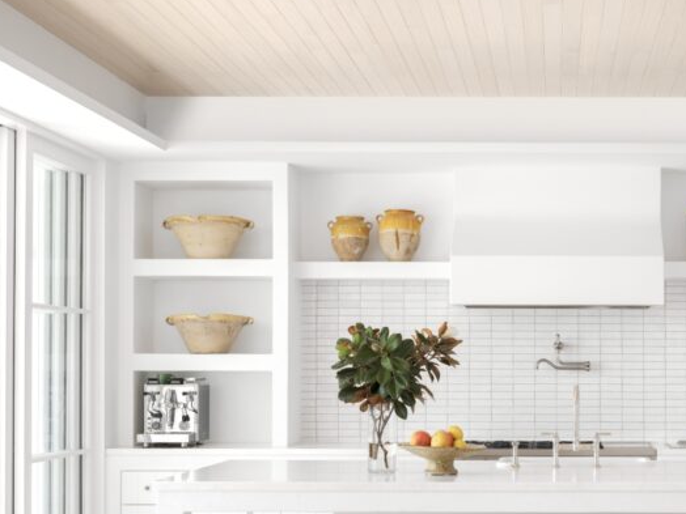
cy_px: 360
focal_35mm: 67
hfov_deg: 28.3
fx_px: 1328
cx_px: 560
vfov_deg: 21.8
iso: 100
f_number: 14
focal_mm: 49.8
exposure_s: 1/1.67
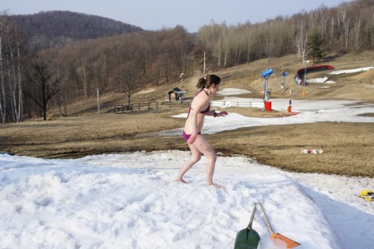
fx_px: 421
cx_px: 187
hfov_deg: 47.9
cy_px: 124
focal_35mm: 40
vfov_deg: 33.0
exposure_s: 1/250
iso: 250
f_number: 13
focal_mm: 27
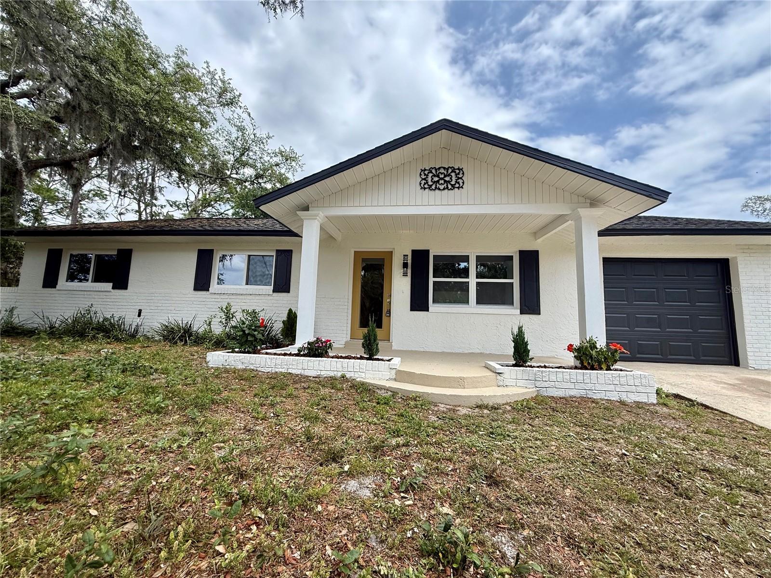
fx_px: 312
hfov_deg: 102.1
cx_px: 386
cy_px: 289
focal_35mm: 14
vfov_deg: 85.7
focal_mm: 2.22
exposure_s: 1/1339
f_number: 2.2
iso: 64
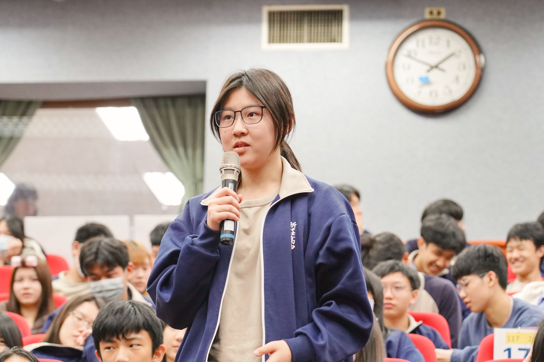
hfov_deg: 13.1
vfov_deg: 8.7
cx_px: 272
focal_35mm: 157
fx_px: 2372
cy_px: 181
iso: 2500
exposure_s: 1/125
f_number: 4.5
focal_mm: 105
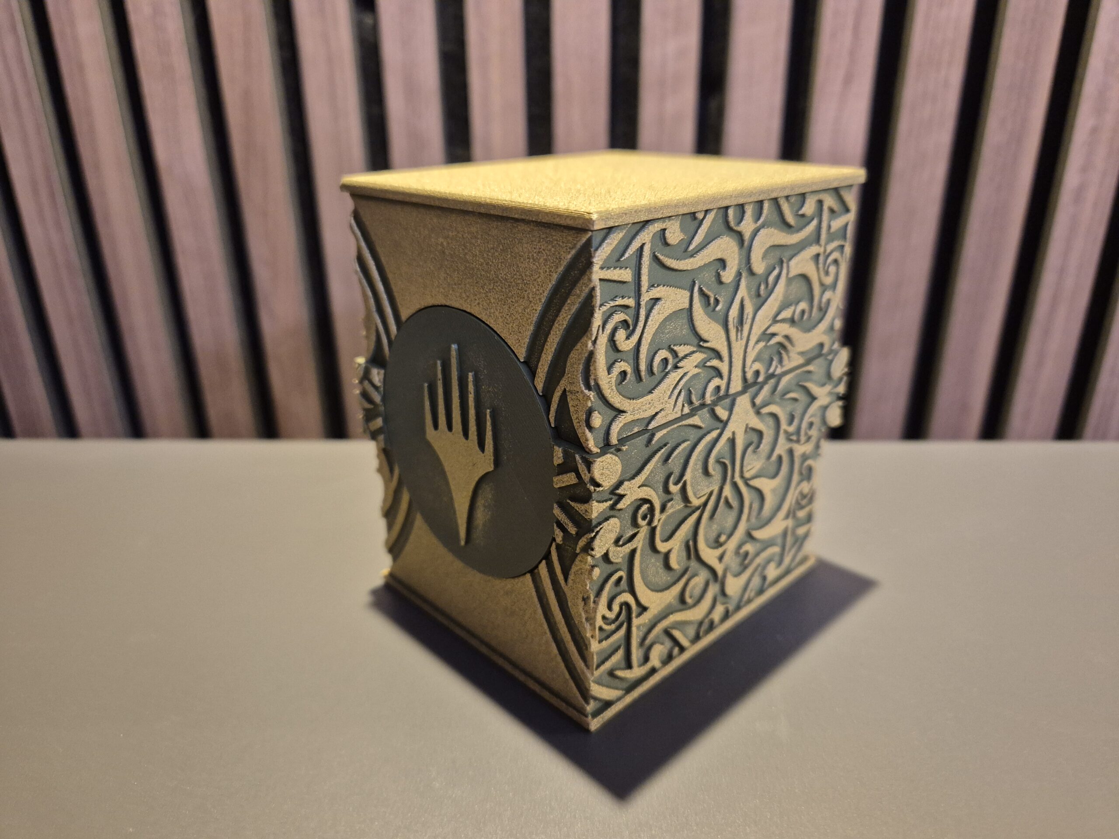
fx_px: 744
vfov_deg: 58.9
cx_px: 560
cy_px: 420
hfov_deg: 73.9
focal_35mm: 23
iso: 800
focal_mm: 5.4
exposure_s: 1/100
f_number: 1.8
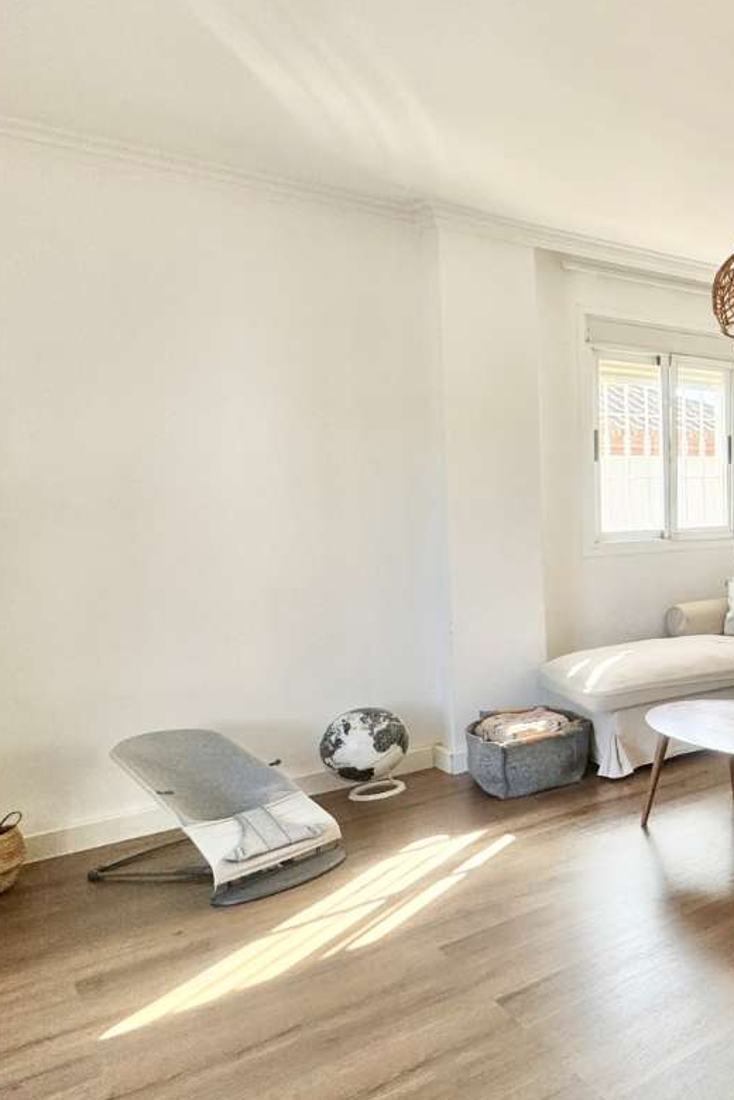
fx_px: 856
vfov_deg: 65.4
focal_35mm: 28
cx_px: 998
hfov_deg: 32.2
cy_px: 524
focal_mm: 2.22
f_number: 2.2
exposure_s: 1/152
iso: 40
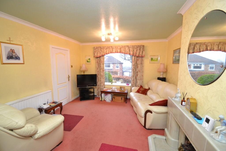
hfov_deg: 100.4
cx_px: 113
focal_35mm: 15
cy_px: 76
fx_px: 94
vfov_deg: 77.3
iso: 1100
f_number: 3.5
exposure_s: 1/60
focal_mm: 10
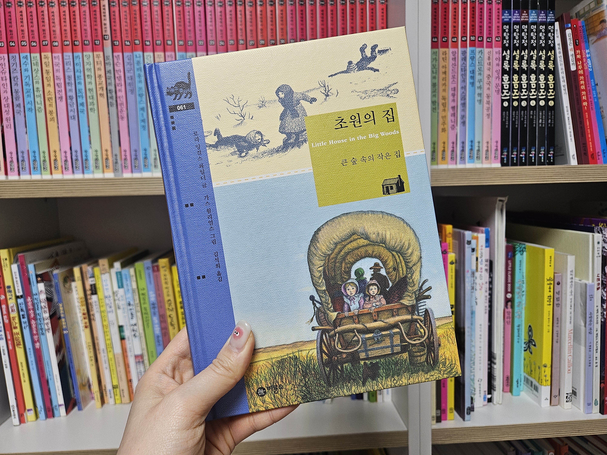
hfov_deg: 73.9
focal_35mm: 23
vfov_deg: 58.9
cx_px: 304
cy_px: 228
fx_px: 403
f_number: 1.8
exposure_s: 1/120
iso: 125
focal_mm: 5.4
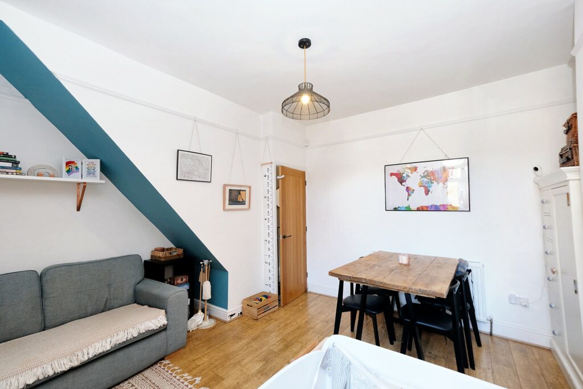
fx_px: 243
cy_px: 194
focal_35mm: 15
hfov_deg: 100.4
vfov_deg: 77.3
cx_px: 292
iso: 800
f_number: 4
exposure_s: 1/56
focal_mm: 10
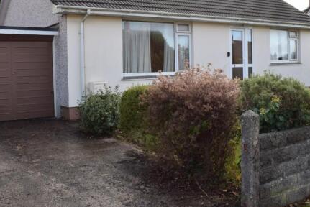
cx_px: 138
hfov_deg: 47.3
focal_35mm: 41
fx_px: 353
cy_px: 76
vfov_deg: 32.5
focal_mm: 18
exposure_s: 1/200
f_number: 10
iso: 400
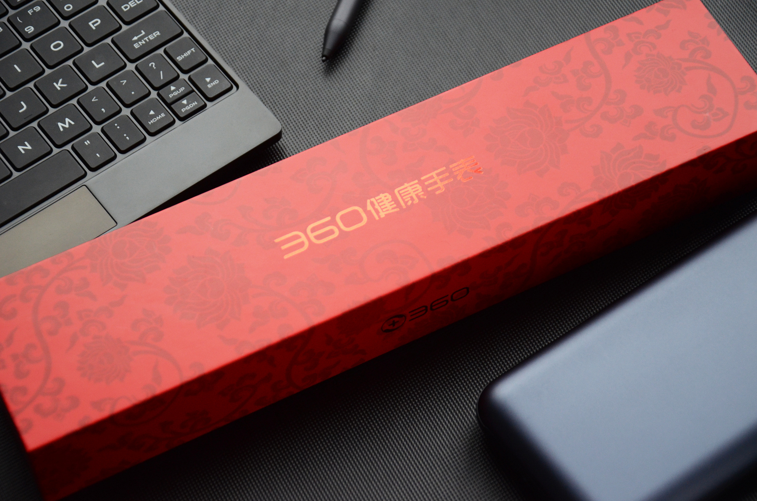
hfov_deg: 19.5
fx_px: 2203
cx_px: 378
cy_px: 250
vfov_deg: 13.0
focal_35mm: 105
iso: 1000
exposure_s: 1/125
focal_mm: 70
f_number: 5.6
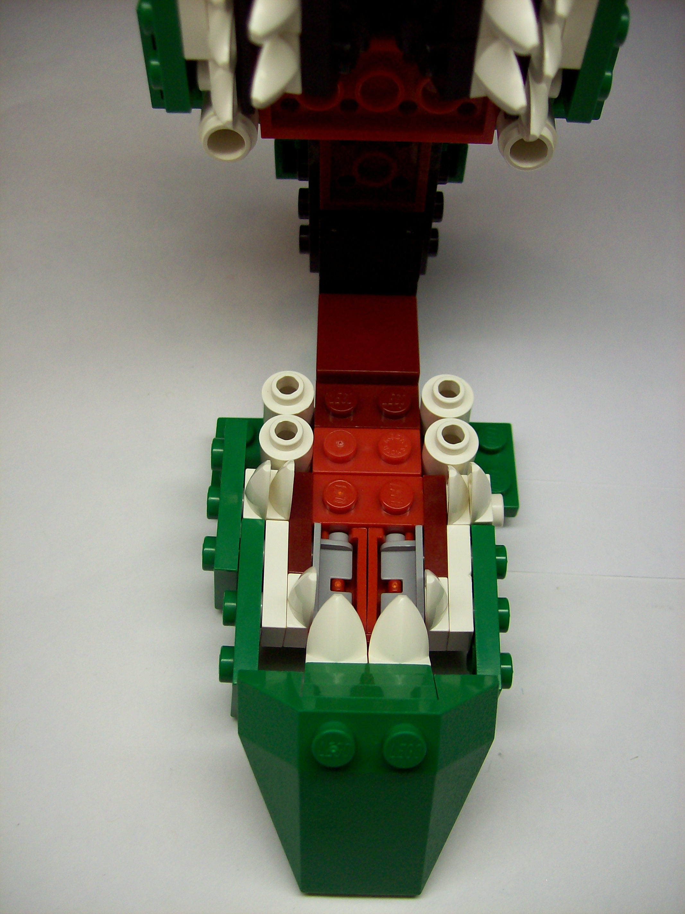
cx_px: 342
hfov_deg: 39.6
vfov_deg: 51.4
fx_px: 950
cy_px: 457
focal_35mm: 36
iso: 80
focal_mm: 6
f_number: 2.7
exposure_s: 1/147
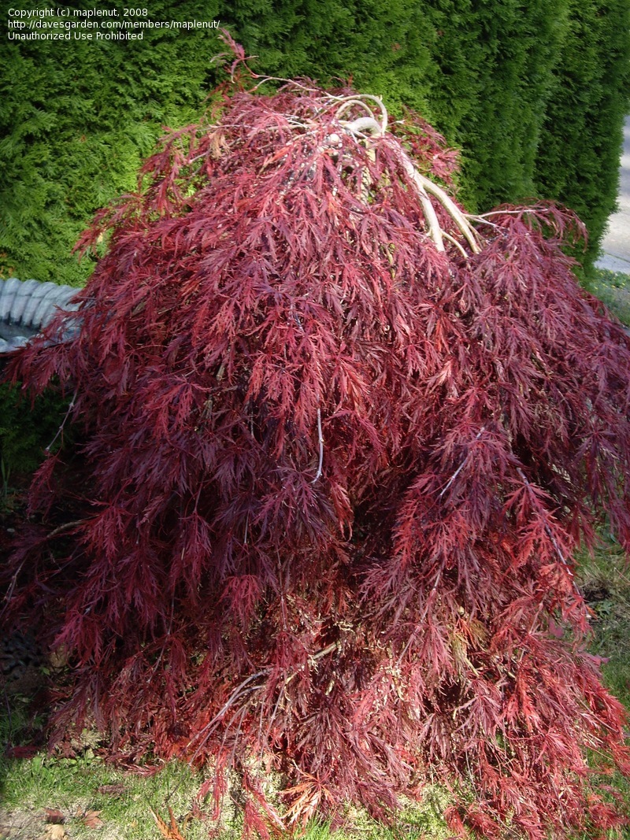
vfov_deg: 34.9
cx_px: 315
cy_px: 420
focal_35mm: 55
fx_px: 1335
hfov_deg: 26.6
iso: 100
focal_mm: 11.5
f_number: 3.4
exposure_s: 1/160
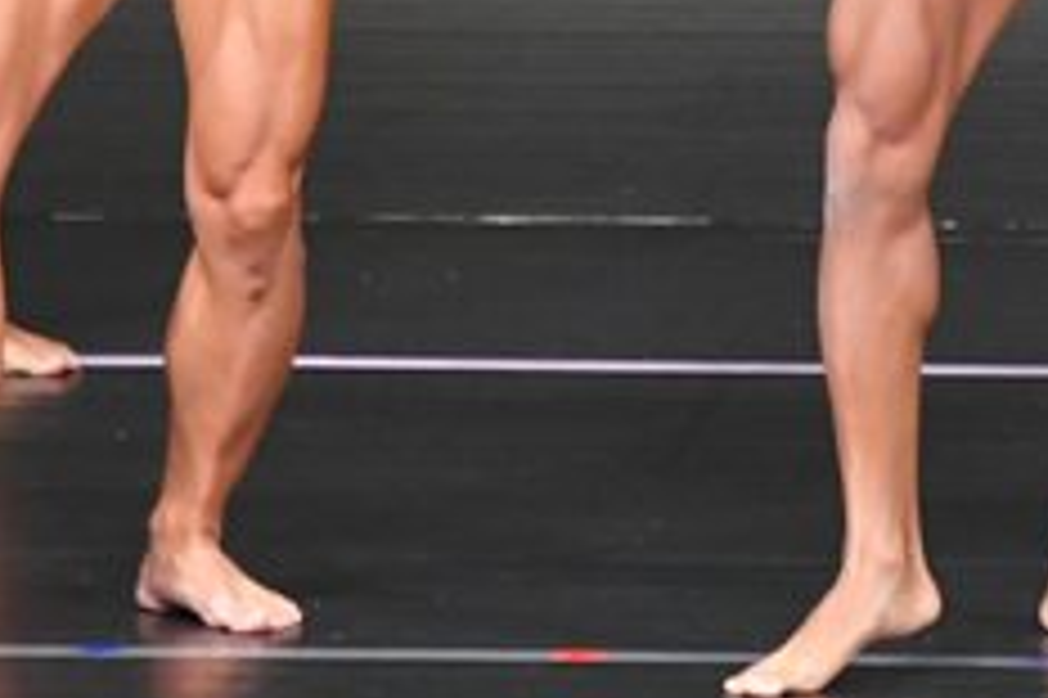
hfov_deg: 1.8
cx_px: 875
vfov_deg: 1.2
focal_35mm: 1149
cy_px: -230
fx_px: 33424
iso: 5000
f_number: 5.6
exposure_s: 1/400
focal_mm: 230
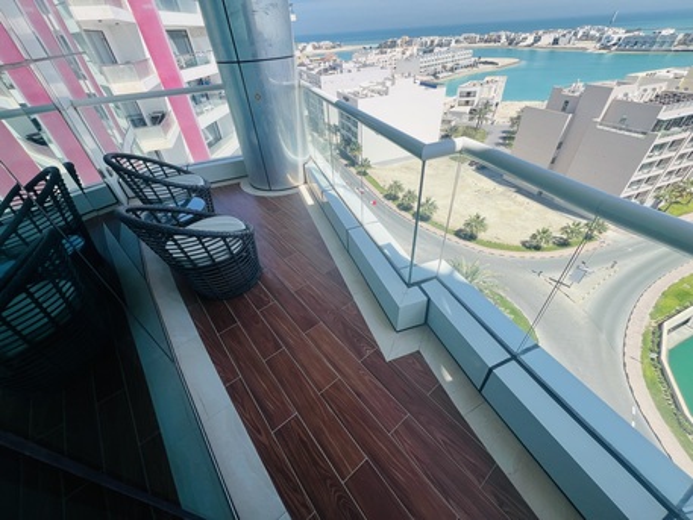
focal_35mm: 13
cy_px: 260
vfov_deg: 89.9
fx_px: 260
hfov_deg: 106.2
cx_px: 346
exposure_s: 1/1107
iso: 32
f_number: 1.8
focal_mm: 1.57
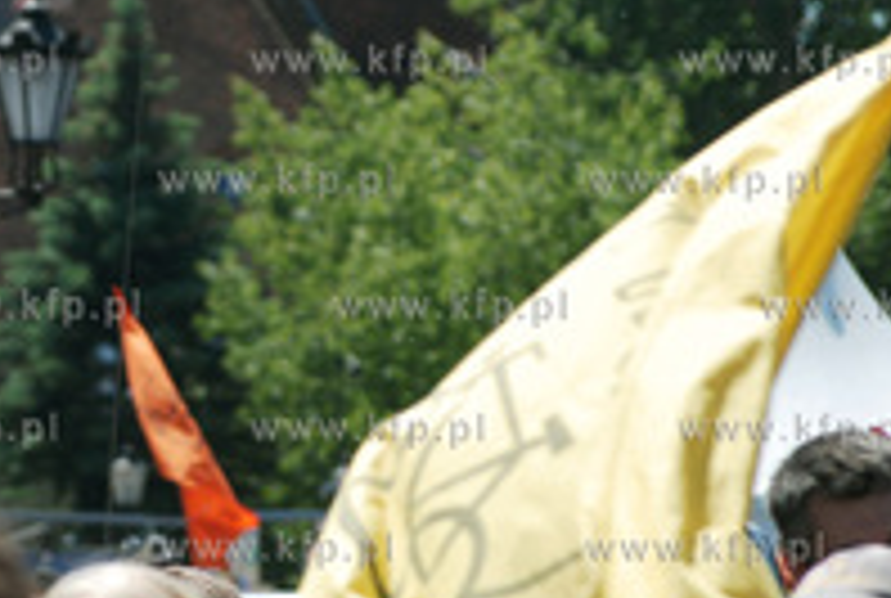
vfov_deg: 2.3
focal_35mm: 605
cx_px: 180
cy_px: 369
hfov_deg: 3.4
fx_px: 15008
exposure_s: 1/500
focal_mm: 200
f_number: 7.1
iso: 250
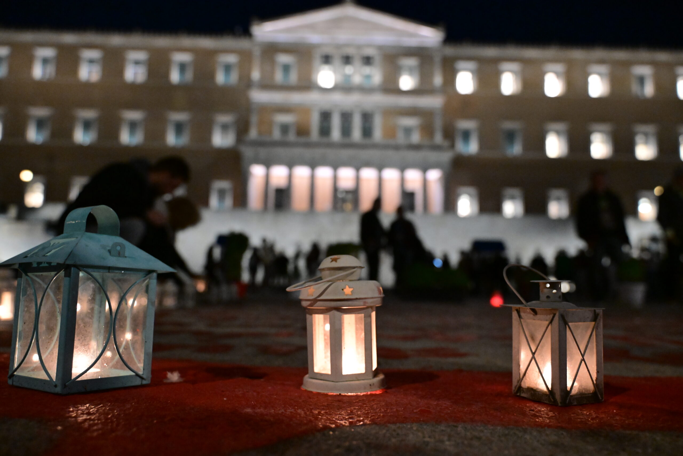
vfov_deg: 43.6
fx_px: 569
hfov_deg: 61.9
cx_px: 342
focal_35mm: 30
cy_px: 228
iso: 8000
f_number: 3.5
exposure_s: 1/100
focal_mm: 30
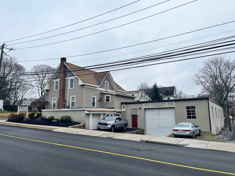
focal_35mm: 26
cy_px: 88
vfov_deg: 53.1
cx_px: 118
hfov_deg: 67.3
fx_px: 177
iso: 50
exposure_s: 1/2513
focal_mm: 5.1
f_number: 1.6
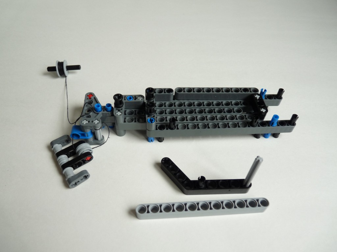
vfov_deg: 51.4
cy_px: 126
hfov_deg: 65.3
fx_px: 263
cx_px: 168
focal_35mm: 27
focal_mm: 4.8
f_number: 2.8
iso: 100
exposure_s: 1/30
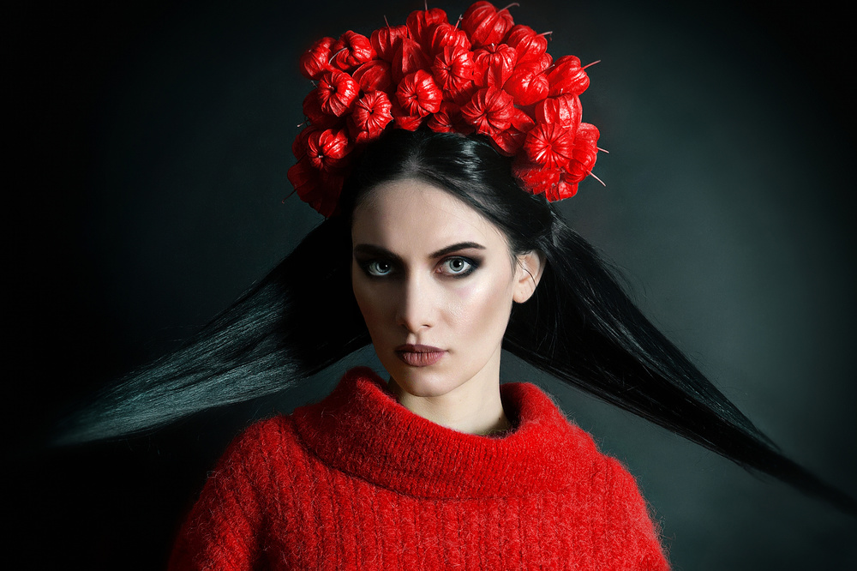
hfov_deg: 43.6
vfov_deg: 29.8
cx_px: 428
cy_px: 286
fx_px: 1071
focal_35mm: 45
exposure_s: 1/160
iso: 320
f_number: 8
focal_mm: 45
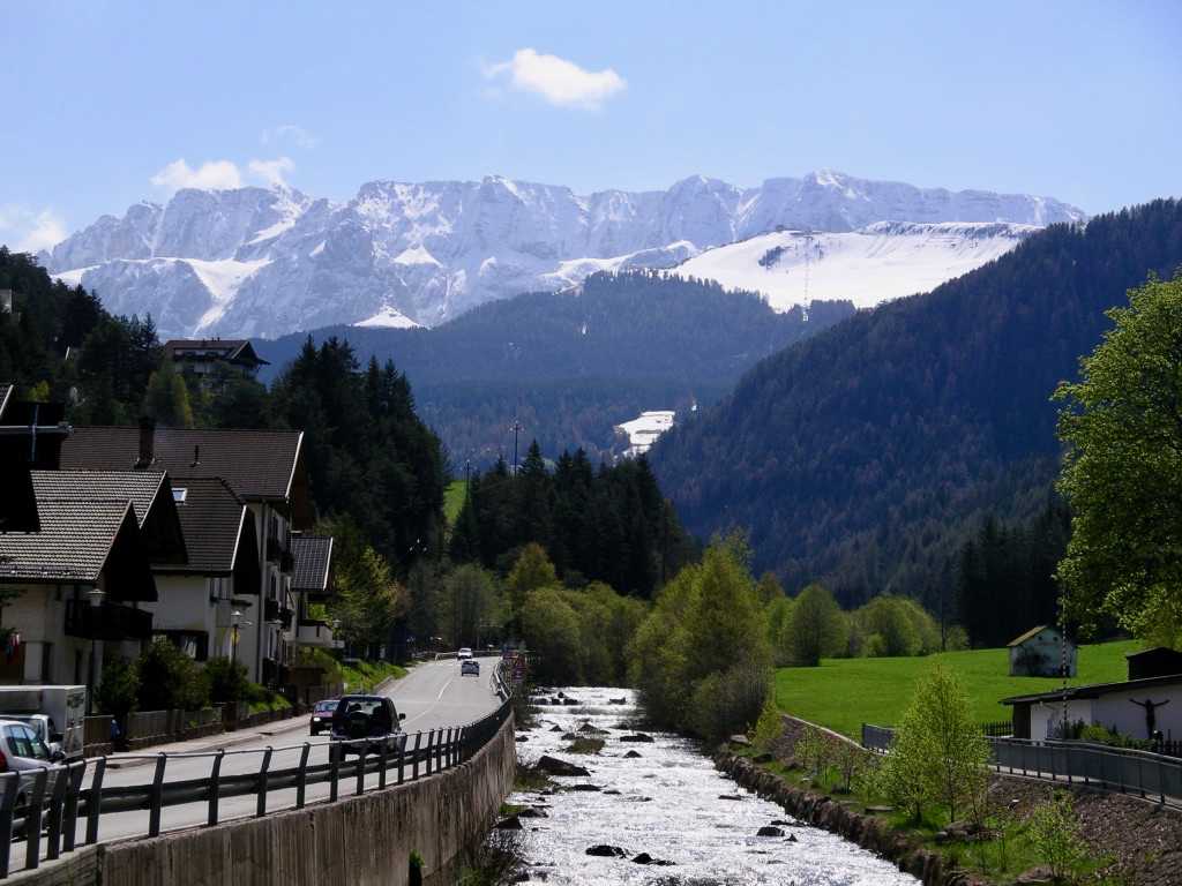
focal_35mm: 114
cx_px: 591
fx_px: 3893
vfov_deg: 13.0
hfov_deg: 17.3
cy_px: 443
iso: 64
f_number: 5.6
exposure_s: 1/640
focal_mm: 23.8
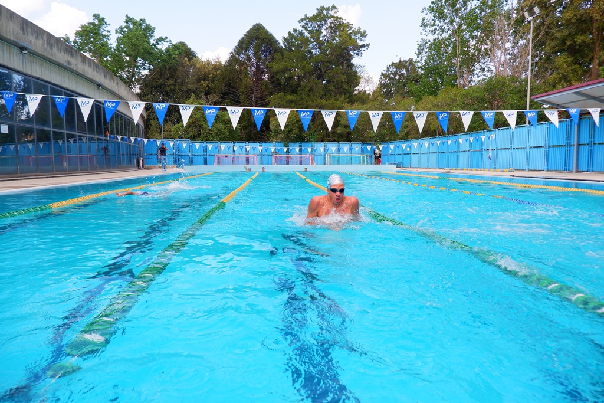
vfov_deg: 55.1
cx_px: 302
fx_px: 386
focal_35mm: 23
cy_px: 202
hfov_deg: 76.1
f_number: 3.5
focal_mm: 15
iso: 400
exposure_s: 1/1100
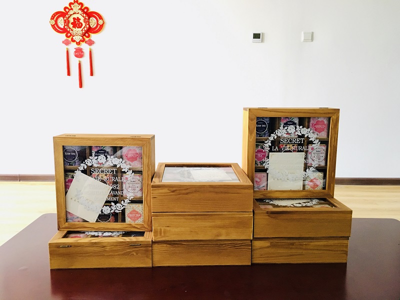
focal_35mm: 29
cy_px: 150
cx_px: 200
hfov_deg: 61.7
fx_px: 335
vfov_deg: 48.2
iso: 80
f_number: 2.2
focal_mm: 4.15
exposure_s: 1/17
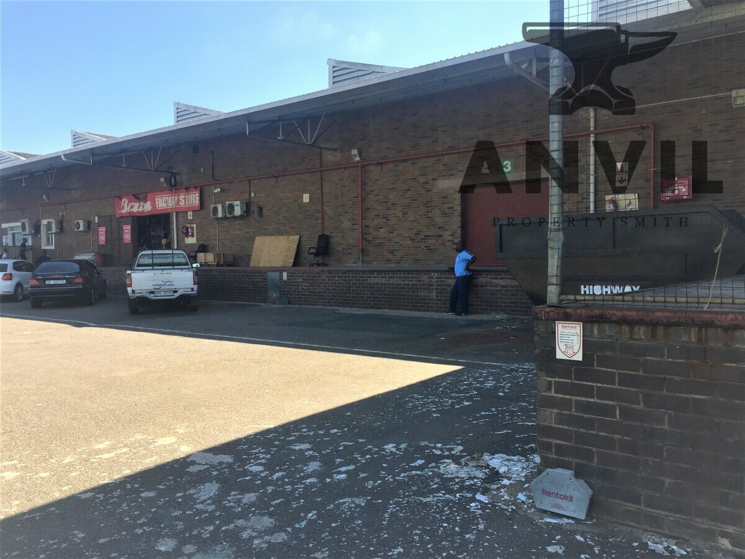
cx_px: 372
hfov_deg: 61.7
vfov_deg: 48.2
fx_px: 624
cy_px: 280
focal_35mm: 29
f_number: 2.2
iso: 32
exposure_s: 1/760
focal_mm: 4.15
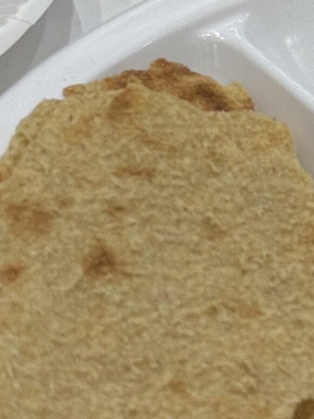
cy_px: -1
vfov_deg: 12.4
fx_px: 1912
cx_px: 414
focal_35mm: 158
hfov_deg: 9.2
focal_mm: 6.76
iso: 64
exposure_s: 1/178
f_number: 1.78
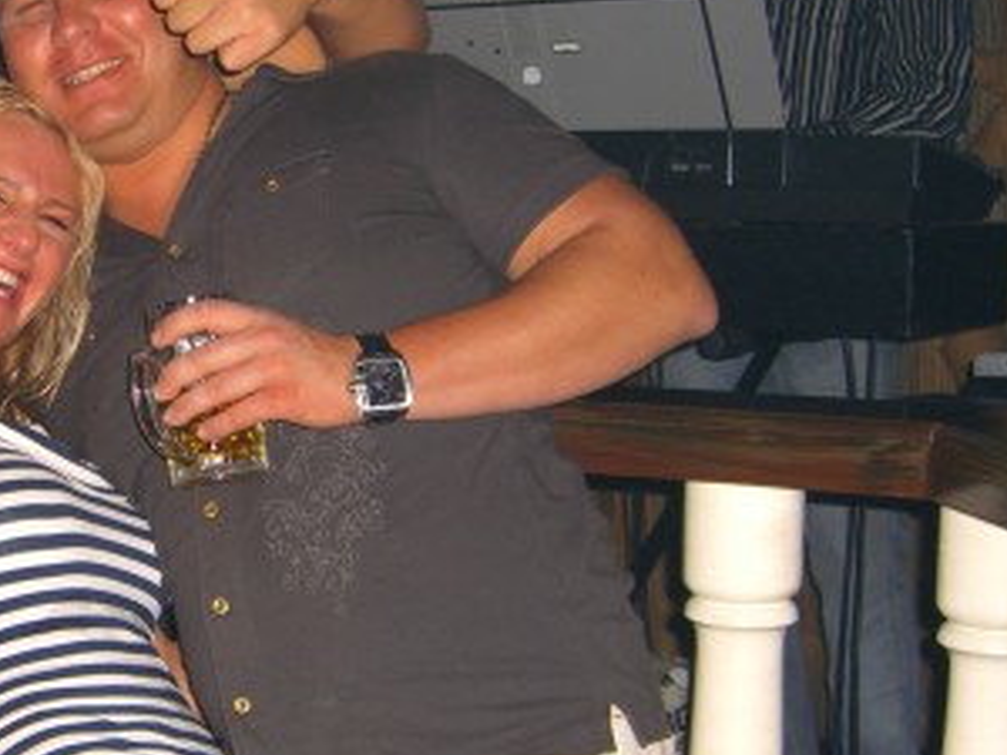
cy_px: 436
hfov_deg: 24.9
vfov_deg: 19.4
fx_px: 2211
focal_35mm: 76
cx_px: 111
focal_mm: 7.9
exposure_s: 1/60
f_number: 2.8
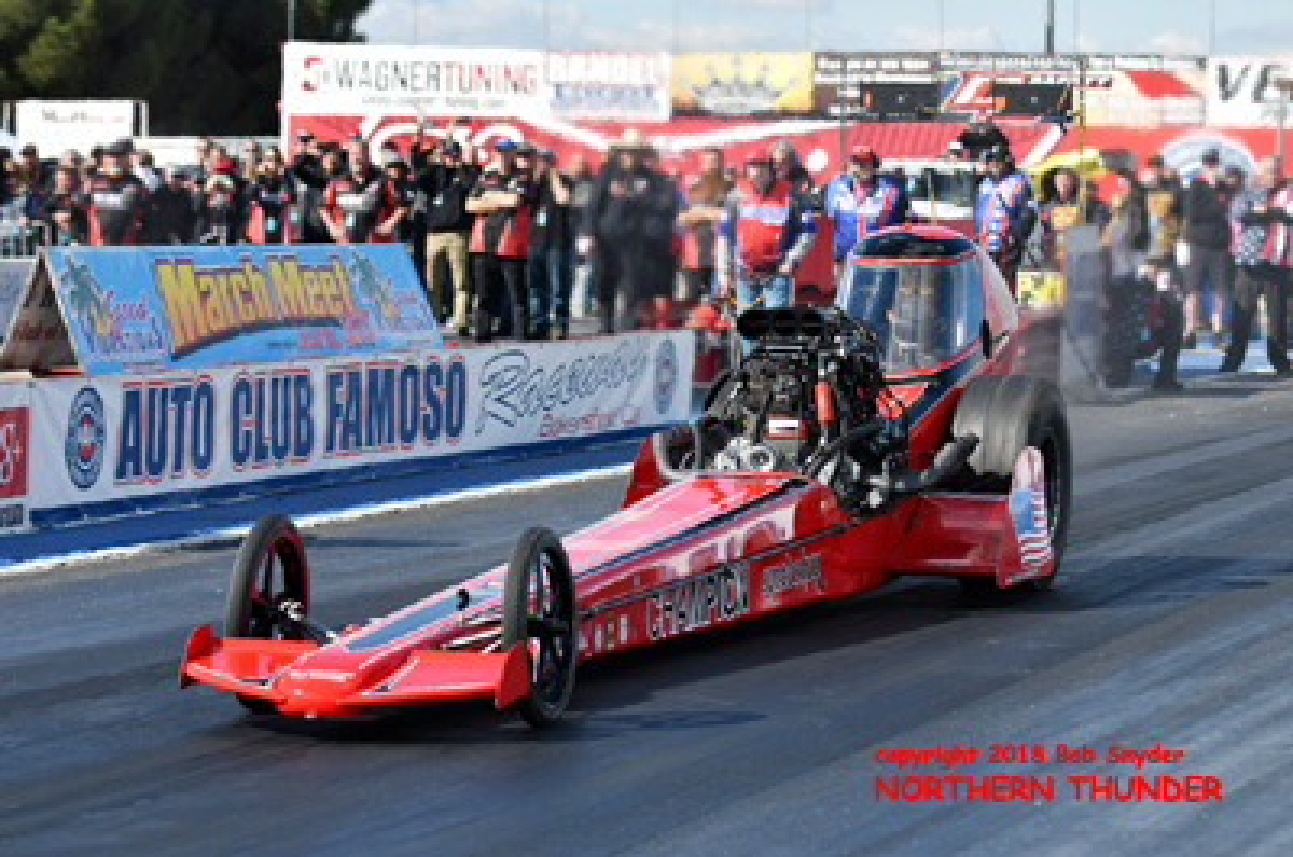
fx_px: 4624
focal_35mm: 129
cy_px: 428
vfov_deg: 10.6
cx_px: 646
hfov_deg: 15.9
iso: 160
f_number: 5.6
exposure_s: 1/2500
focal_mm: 86
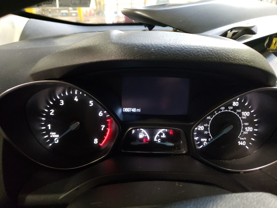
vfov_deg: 53.1
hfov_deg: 67.3
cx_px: 138
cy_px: 104
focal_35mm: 26
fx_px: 208
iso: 450
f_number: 1.5
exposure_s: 1/25
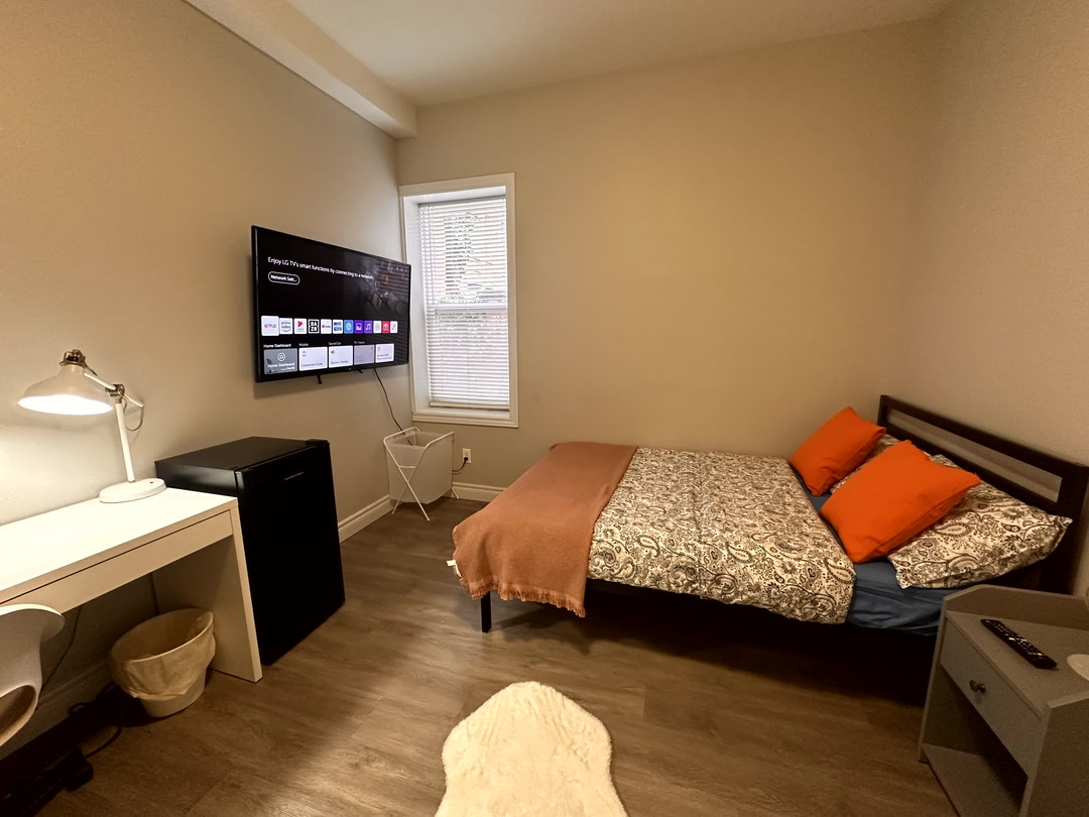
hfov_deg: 102.1
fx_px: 440
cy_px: 408
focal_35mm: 14
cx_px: 544
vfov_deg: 85.7
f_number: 2.2
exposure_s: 1/60
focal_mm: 2.22
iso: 320
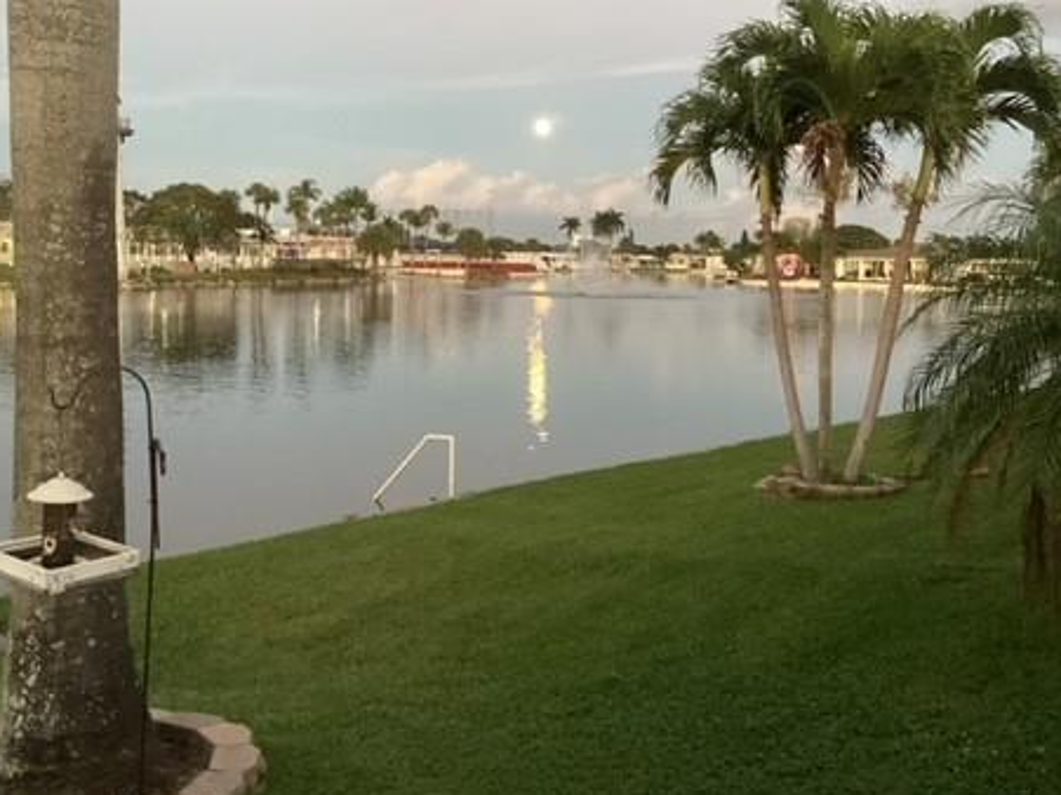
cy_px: 299
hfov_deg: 43.0
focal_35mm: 44
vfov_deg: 32.7
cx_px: 536
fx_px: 1348
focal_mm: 3.3
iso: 320
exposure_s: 1/40
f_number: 2.4
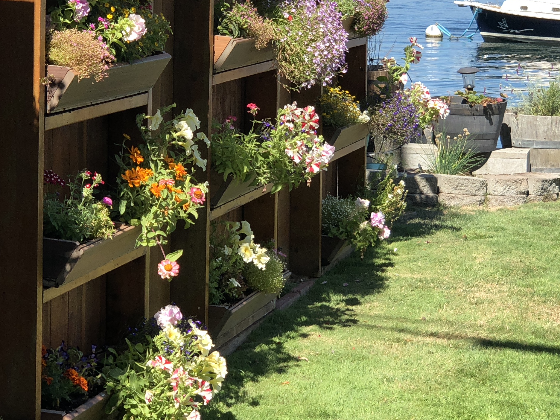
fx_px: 1812
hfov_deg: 17.6
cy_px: 130
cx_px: 276
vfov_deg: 13.2
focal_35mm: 112
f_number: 2.4
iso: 16
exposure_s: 1/607
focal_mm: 6
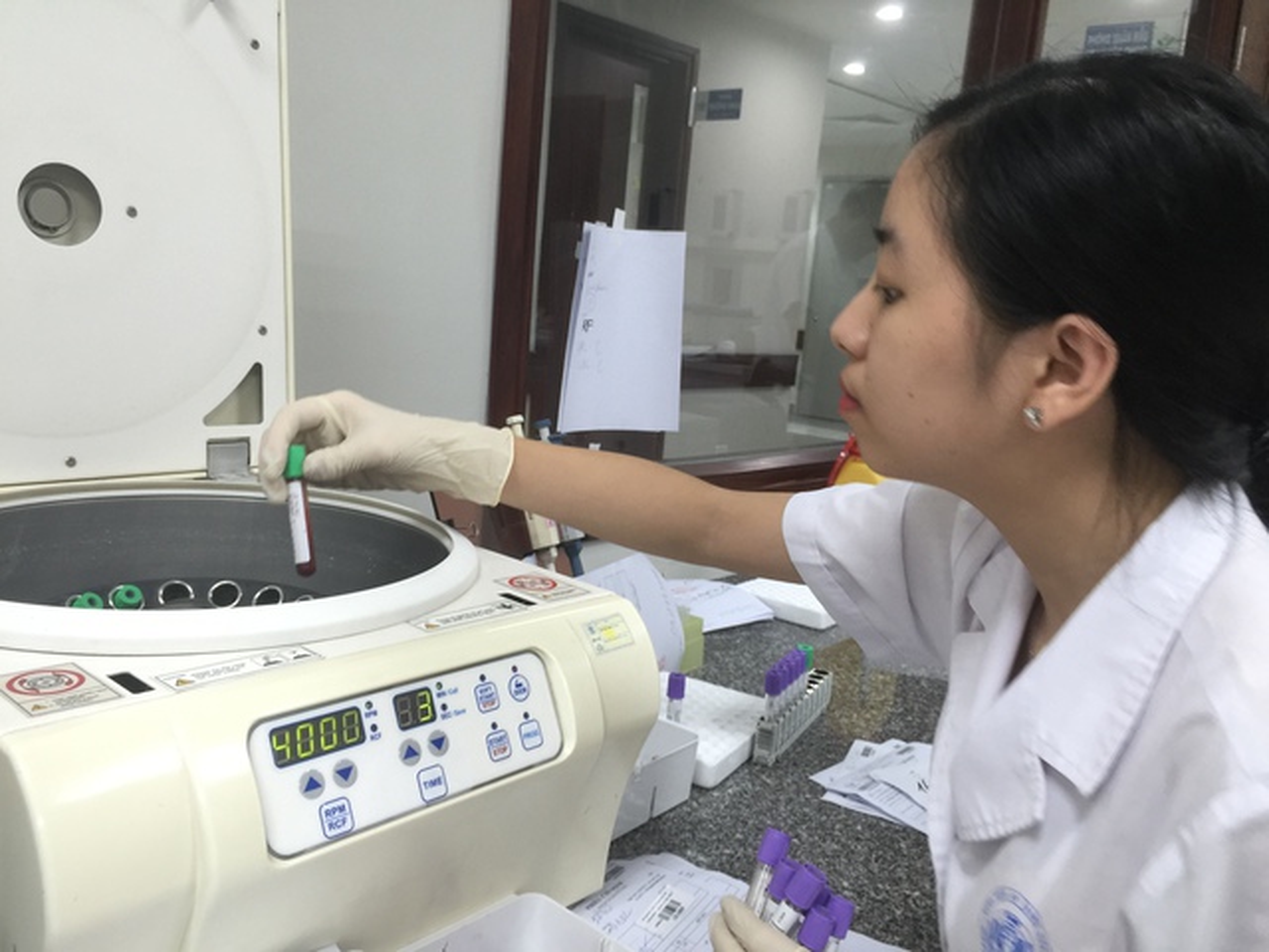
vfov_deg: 48.2
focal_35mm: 29
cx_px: 634
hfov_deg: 61.7
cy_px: 476
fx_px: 1063
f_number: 2.2
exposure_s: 1/17
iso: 40
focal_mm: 4.15
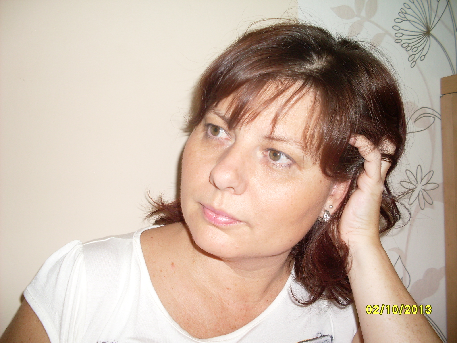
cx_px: 228
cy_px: 172
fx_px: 502
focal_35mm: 38
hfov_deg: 49.0
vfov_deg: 37.7
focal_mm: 6.3
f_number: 2.8
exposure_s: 1/45
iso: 100
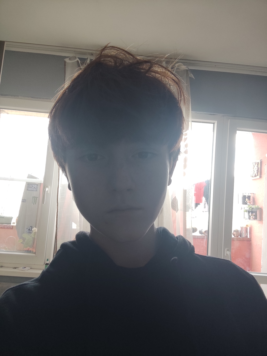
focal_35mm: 20
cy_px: 178
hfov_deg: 66.0
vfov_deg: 81.7
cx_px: 134
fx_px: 205
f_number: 2.45
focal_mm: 3.49
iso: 61
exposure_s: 1/50
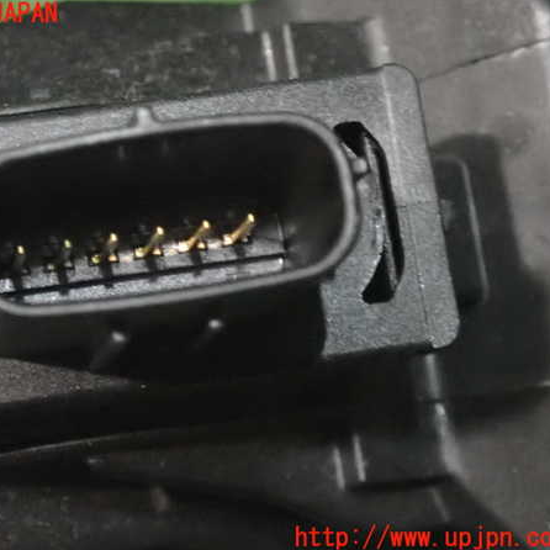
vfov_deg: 14.7
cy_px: 276
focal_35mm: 119
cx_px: 203
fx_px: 2139
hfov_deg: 14.6
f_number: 4.9
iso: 6400
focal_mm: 18
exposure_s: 1/25
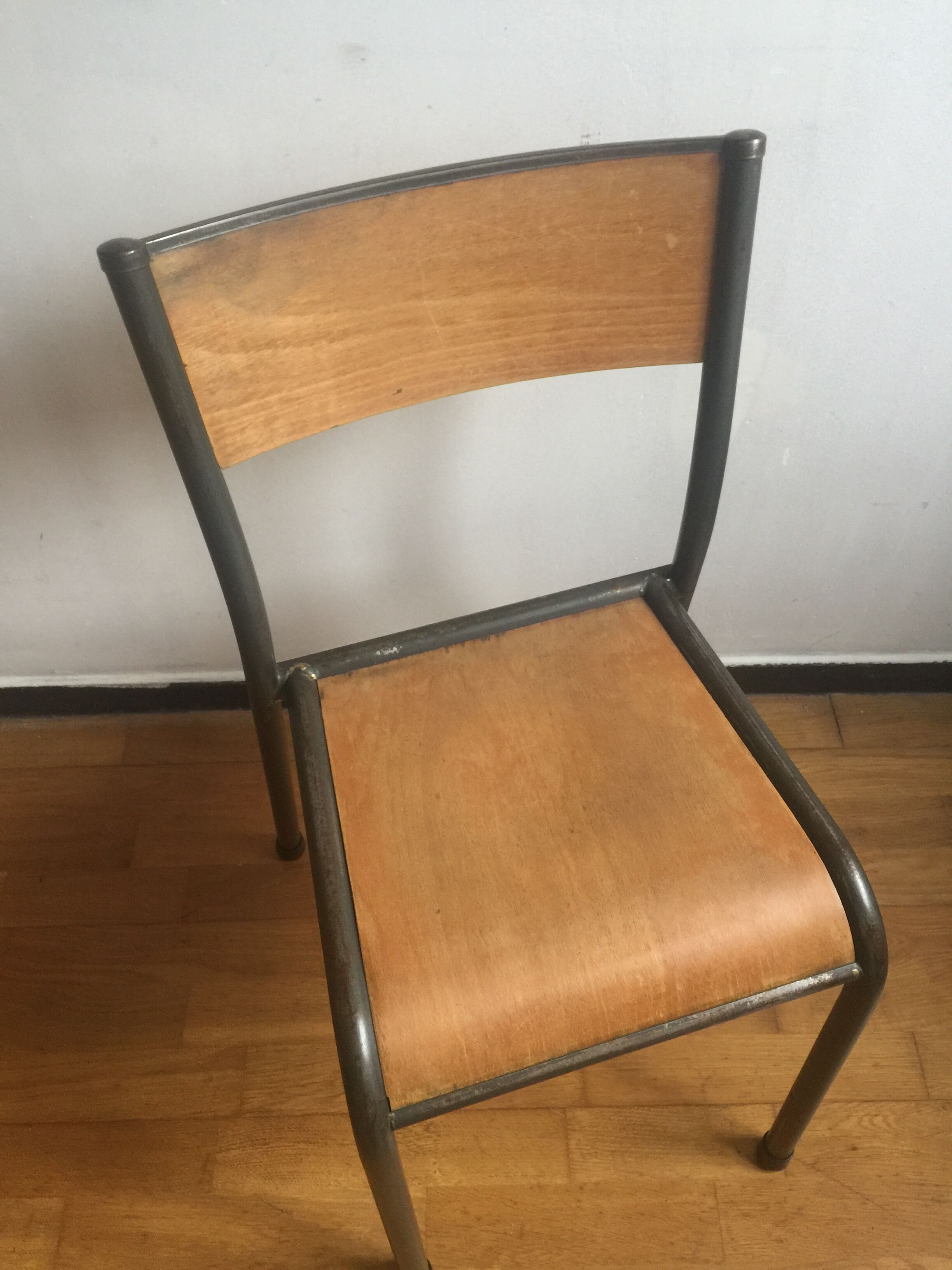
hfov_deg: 48.2
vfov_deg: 61.7
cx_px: 476
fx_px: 1063
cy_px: 635
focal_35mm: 29
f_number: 2.2
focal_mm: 4.15
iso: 80
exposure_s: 1/17
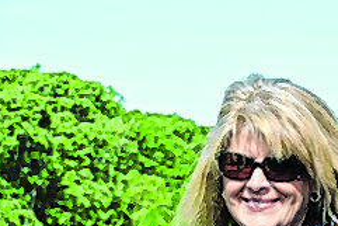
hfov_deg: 10.1
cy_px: 278
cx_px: 344
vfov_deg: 6.8
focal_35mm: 201
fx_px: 1888
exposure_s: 1/500
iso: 100
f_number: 4.5
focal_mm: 30
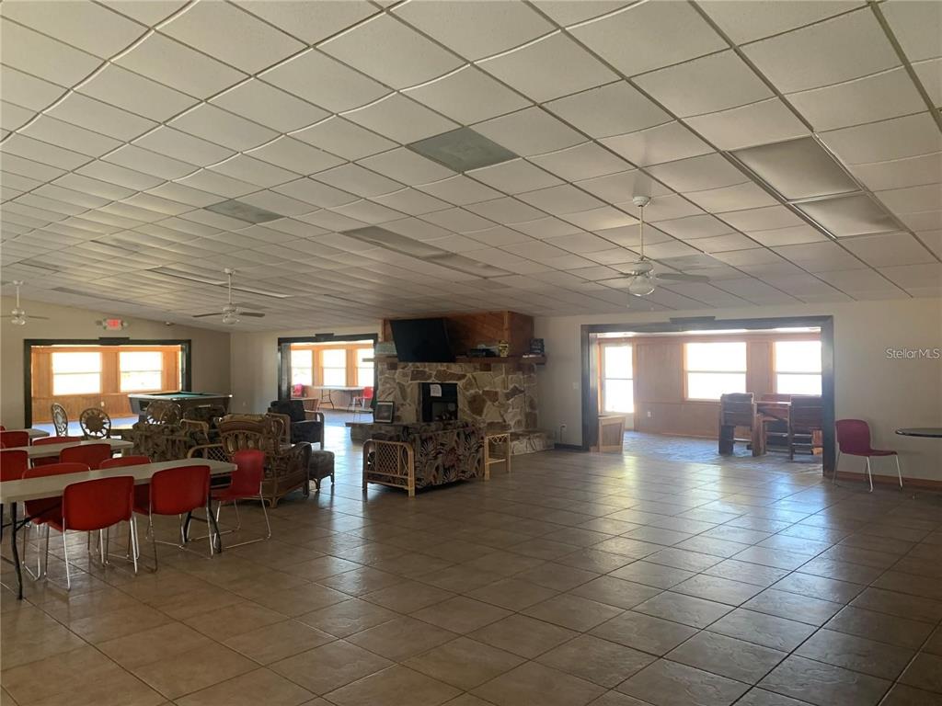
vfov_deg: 53.1
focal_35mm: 26
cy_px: 353
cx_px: 471
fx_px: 708
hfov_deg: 67.3
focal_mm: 4.25
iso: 125
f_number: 1.8
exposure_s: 1/60
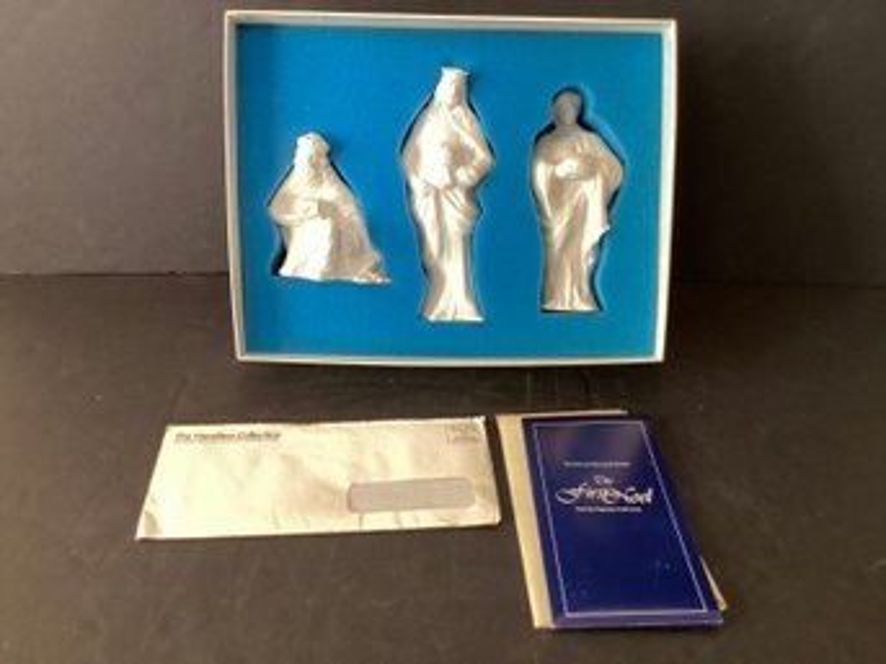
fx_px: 793
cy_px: 332
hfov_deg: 58.4
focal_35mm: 31
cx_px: 443
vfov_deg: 45.4
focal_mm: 3.3
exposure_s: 1/50
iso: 320
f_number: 2.4
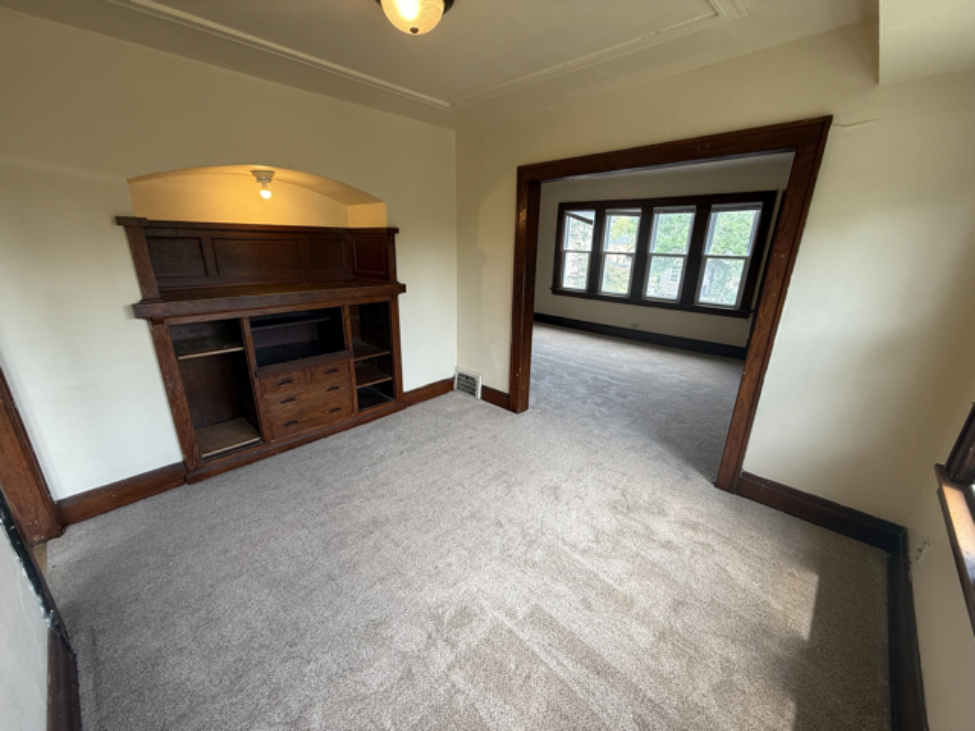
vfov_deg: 85.7
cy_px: 366
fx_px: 394
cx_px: 488
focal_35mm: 14
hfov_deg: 102.1
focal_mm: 2.22
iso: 125
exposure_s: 1/120
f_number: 2.2
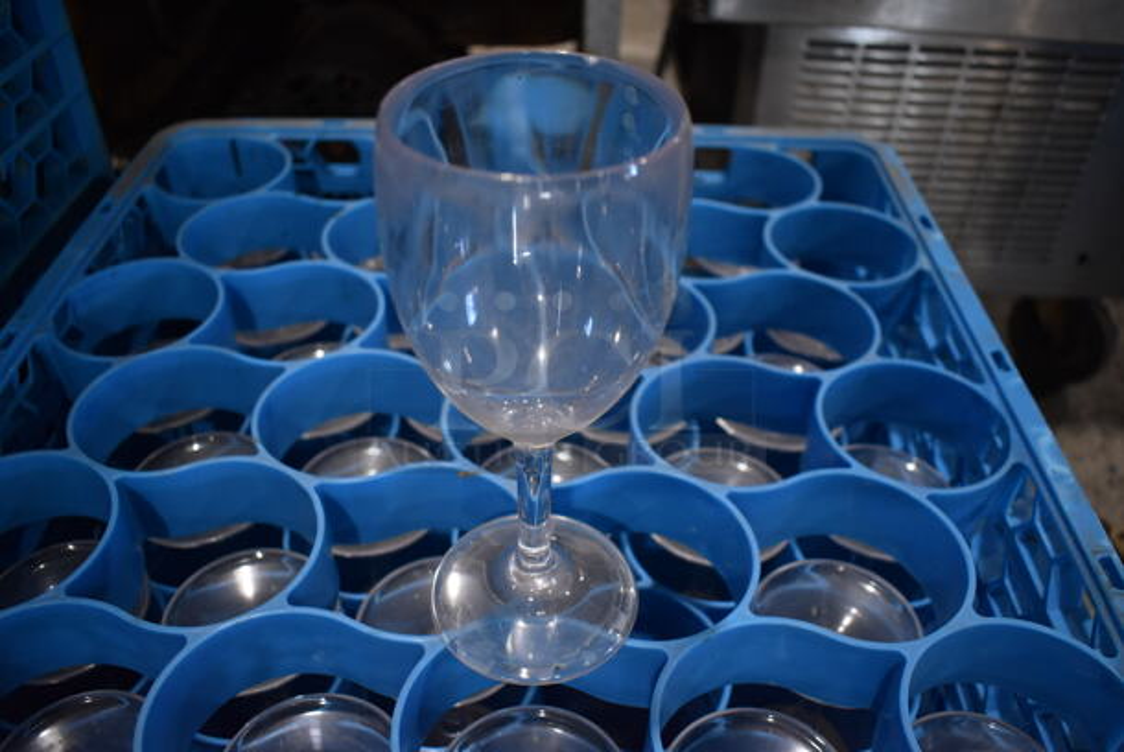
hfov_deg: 61.9
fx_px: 938
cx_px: 562
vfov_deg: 43.7
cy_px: 376
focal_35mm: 30
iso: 1400
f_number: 3.5
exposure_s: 1/125
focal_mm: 20
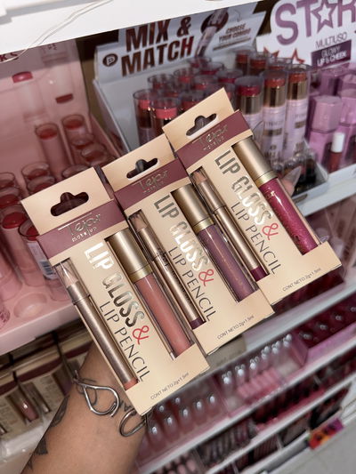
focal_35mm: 24
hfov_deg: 56.8
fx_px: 329
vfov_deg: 71.6
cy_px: 237
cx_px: 178
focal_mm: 6.76
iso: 50
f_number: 1.78
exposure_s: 1/88
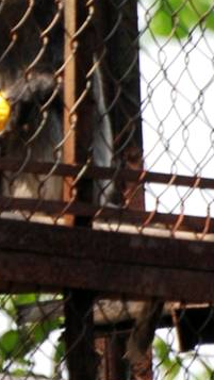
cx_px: -127
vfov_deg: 1.0
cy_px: 79
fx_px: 21351
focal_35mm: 2118
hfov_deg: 0.6
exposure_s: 1/320
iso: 200
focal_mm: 300
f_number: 5.6
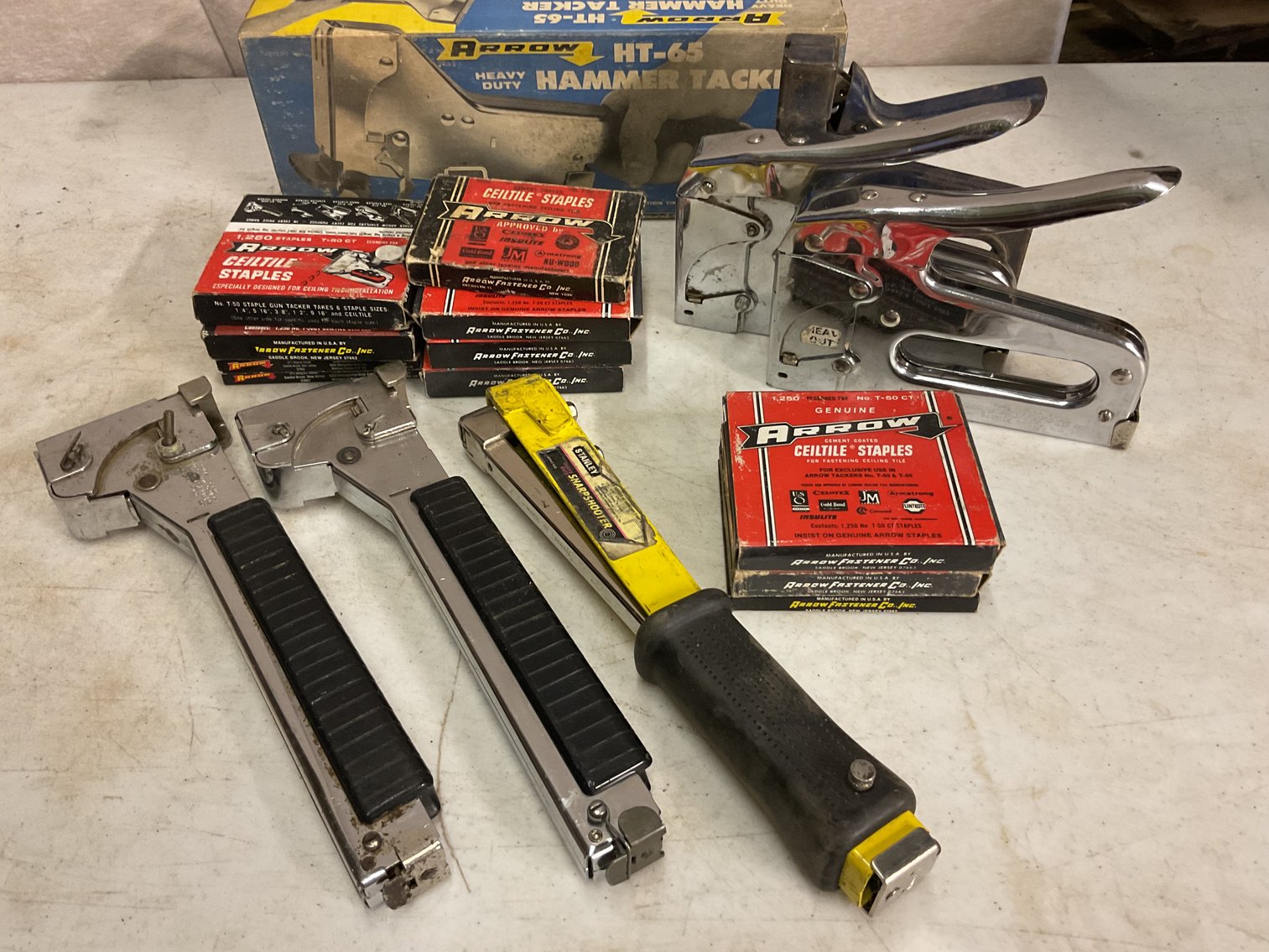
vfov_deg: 48.2
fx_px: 1063
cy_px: 476
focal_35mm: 29
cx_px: 634
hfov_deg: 61.7
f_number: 1.8
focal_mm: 3
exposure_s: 1/40
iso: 200
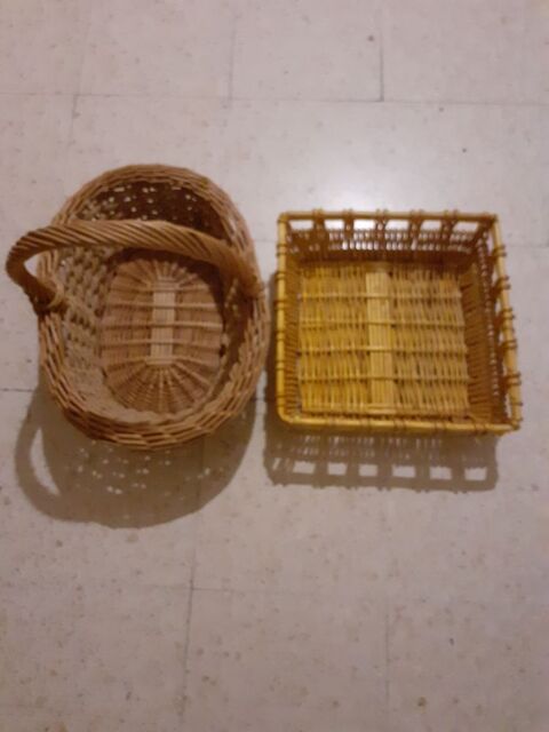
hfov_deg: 51.4
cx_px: 274
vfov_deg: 65.3
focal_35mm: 27
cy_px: 366
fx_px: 571
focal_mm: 3.6
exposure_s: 1/20
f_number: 1.9
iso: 640
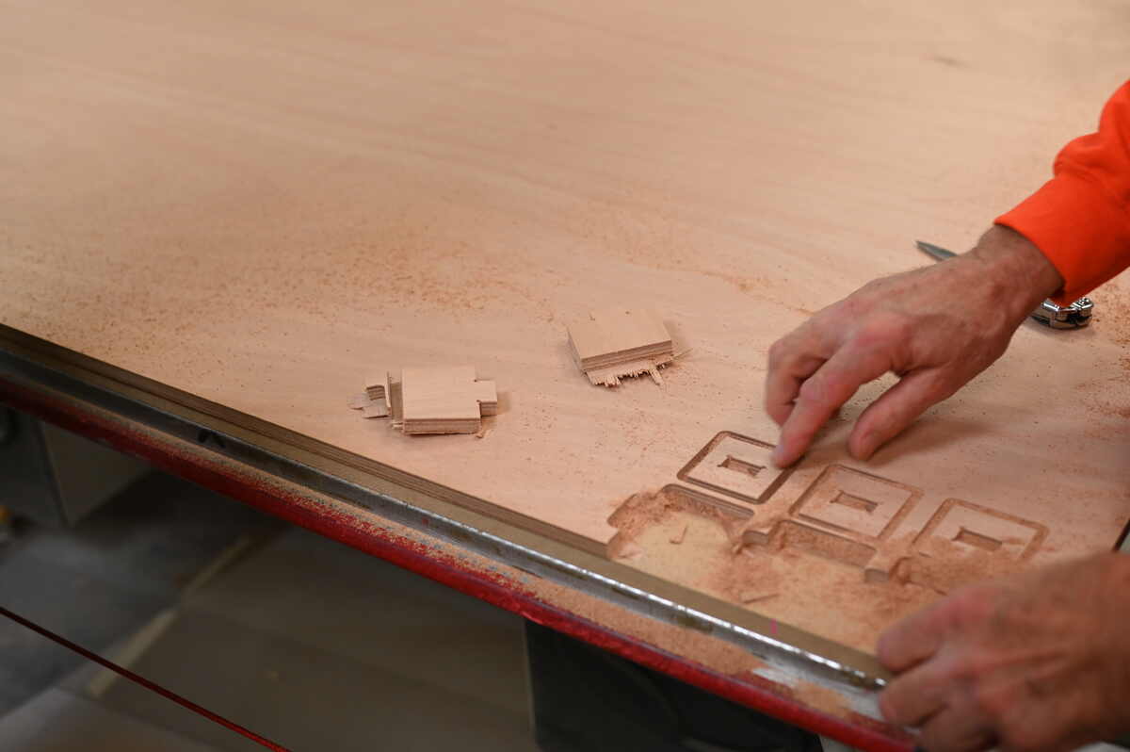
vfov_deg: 26.9
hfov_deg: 39.6
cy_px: 376
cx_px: 565
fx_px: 1568
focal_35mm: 50
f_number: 2.8
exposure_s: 1/125
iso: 640
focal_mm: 50
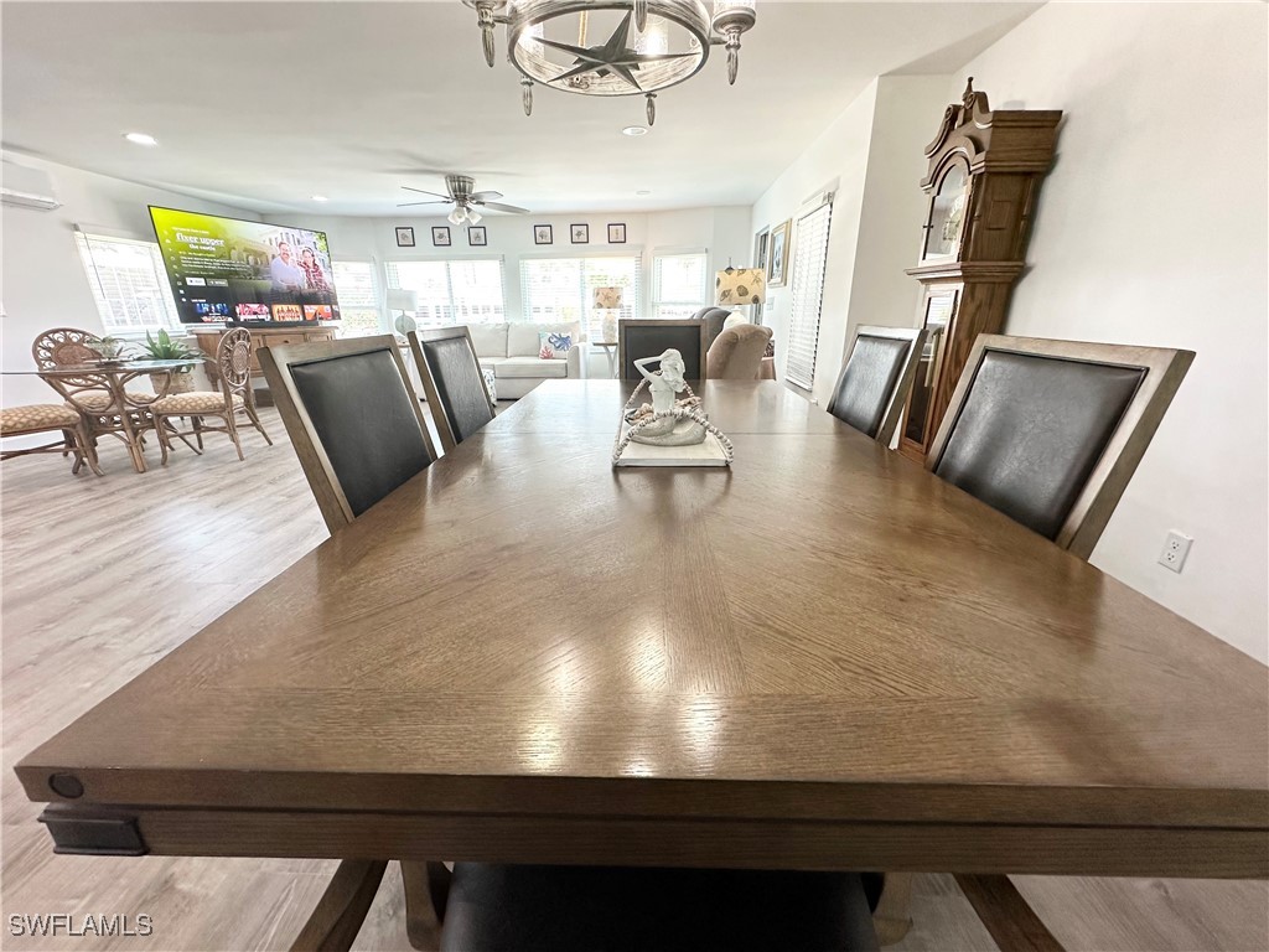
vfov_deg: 85.7
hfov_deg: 102.1
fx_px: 513
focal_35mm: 14
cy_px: 476
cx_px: 634
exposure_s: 1/120
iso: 160
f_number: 2.2
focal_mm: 2.22
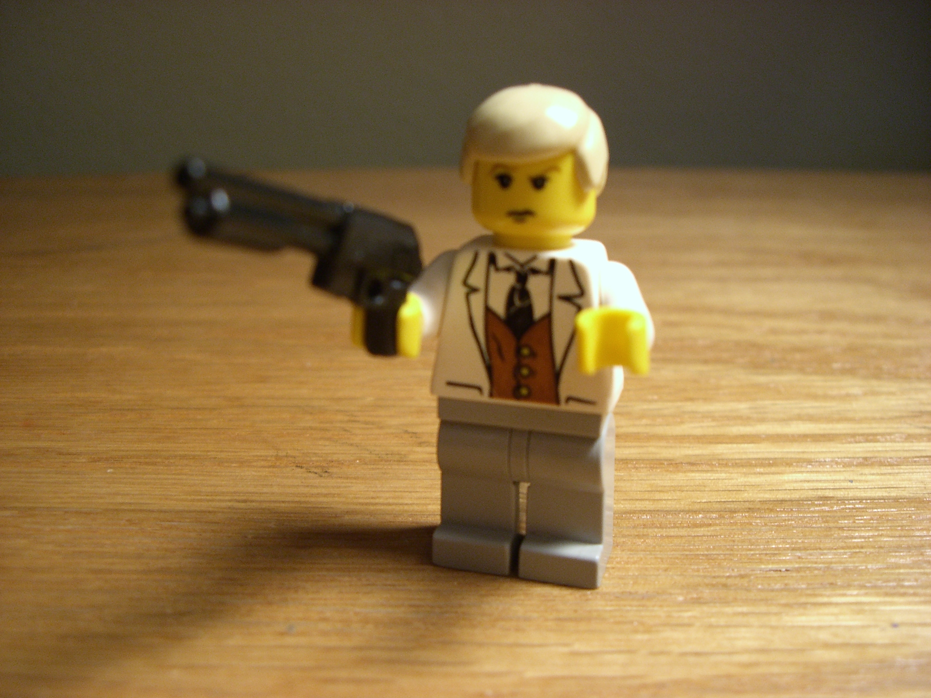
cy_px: 349
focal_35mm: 38
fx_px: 1022
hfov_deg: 49.0
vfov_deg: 37.7
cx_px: 466
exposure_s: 1/30
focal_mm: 6.2
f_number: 2.7
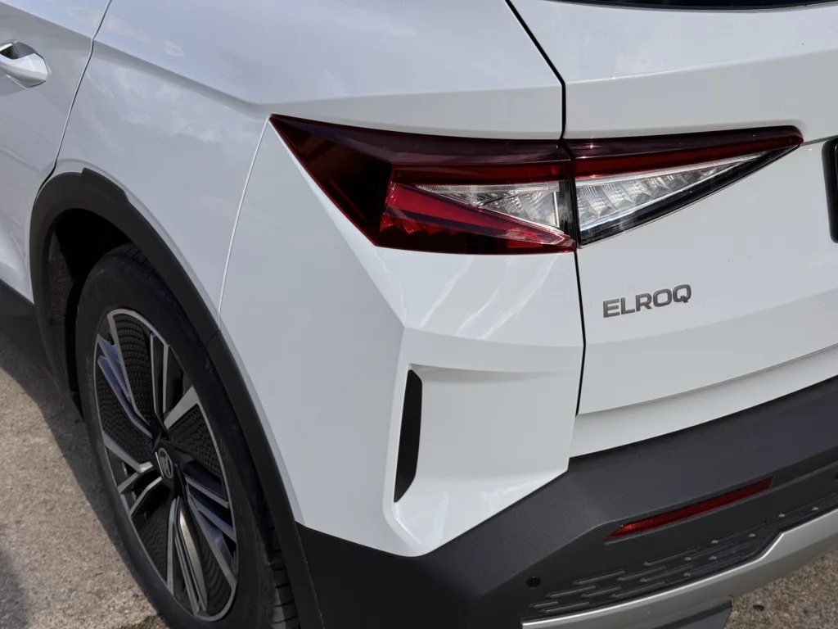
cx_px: 419
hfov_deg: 39.7
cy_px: 314
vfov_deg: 30.3
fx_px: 1162
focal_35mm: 48
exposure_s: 1/6410
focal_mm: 6.76
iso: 64
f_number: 1.78
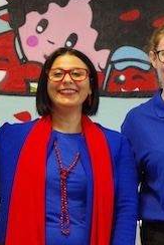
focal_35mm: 190
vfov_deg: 10.8
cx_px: 150
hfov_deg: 7.2
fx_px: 1296
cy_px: 192
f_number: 4
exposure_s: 1/80
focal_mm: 58
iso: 3200
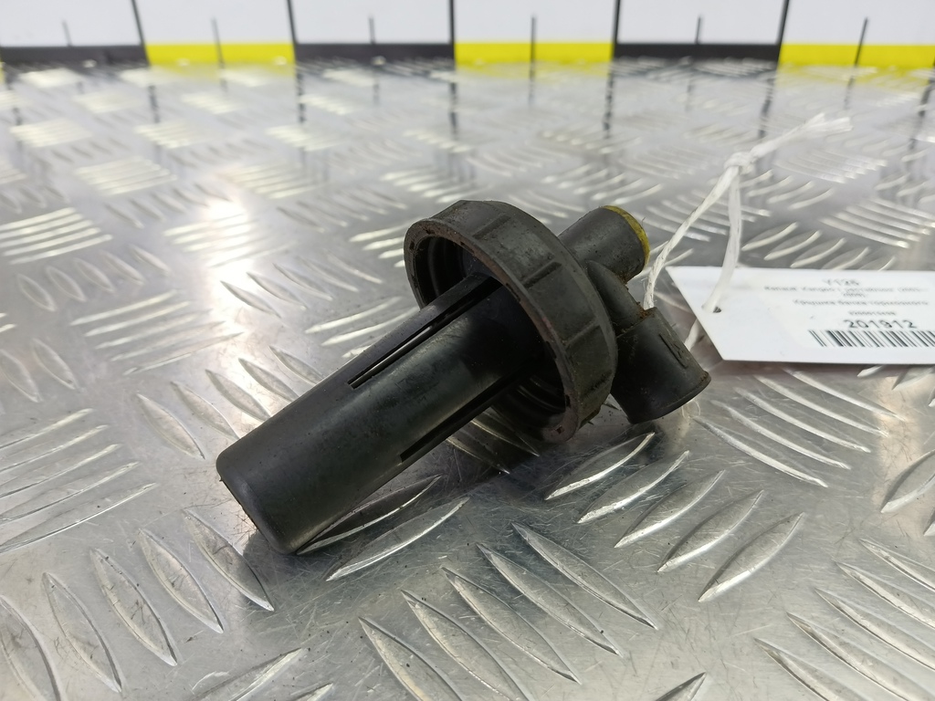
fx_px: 621
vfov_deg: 58.9
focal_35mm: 23
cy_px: 350
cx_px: 468
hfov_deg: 73.9
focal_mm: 4.11
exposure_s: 1/50
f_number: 1.6
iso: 157
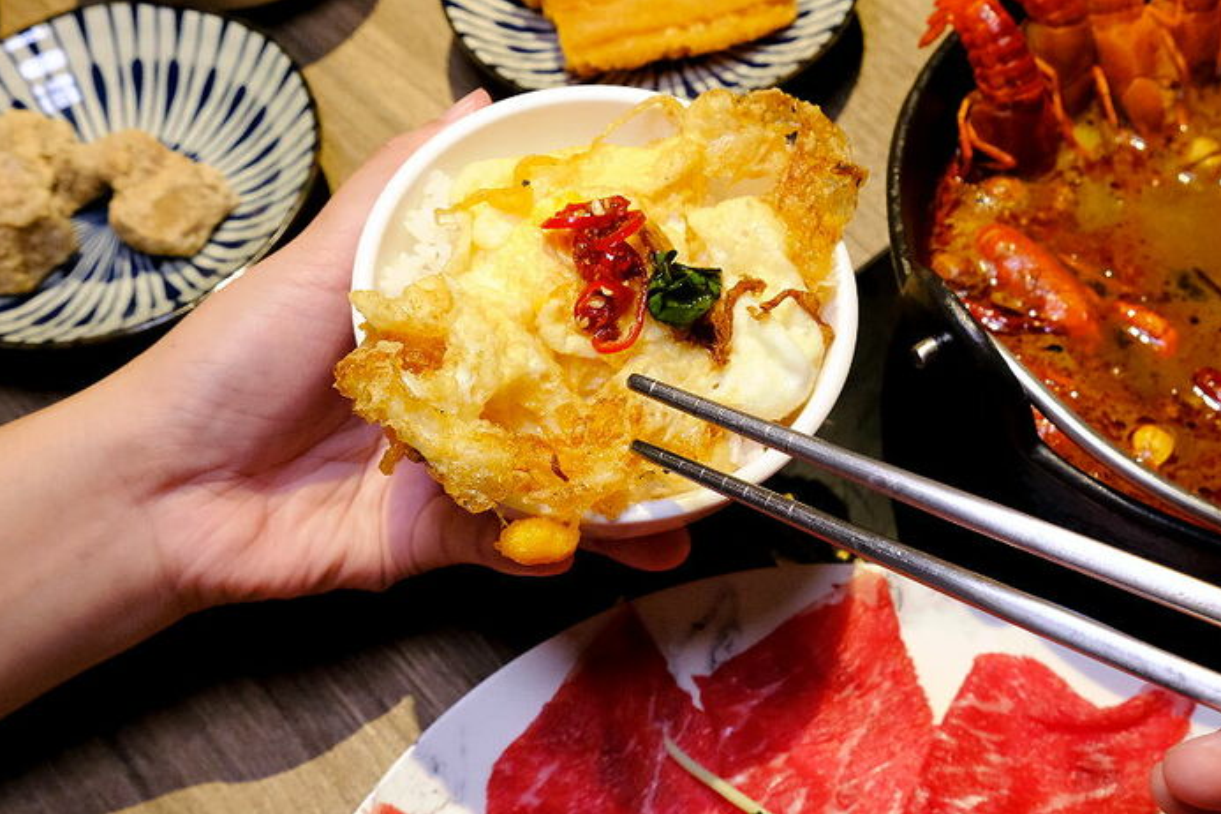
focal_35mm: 38
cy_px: 340
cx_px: 650
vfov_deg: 35.0
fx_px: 1289
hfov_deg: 50.7
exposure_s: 1/200
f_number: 6.4
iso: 3200
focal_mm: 20.5
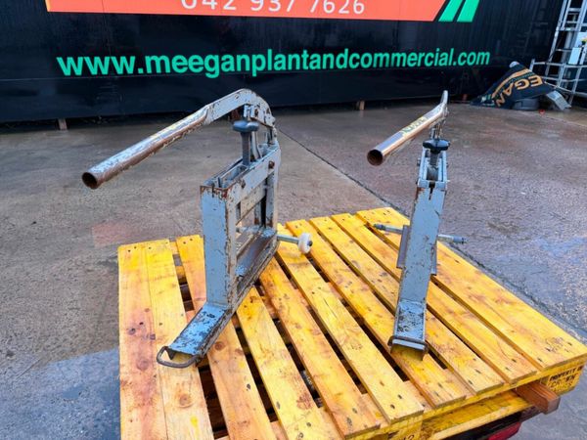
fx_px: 407
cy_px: 220
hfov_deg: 71.6
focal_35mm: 24
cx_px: 294
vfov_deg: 56.8
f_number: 1.78
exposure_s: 1/100
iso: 100
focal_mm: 6.76
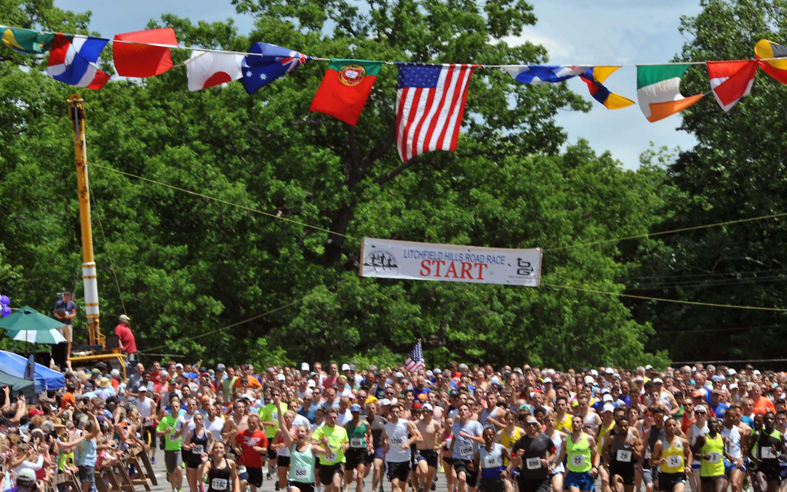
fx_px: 6563
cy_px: 233
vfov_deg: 4.3
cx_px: 394
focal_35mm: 306
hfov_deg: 6.9
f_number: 13
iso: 400
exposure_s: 1/1000
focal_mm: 300
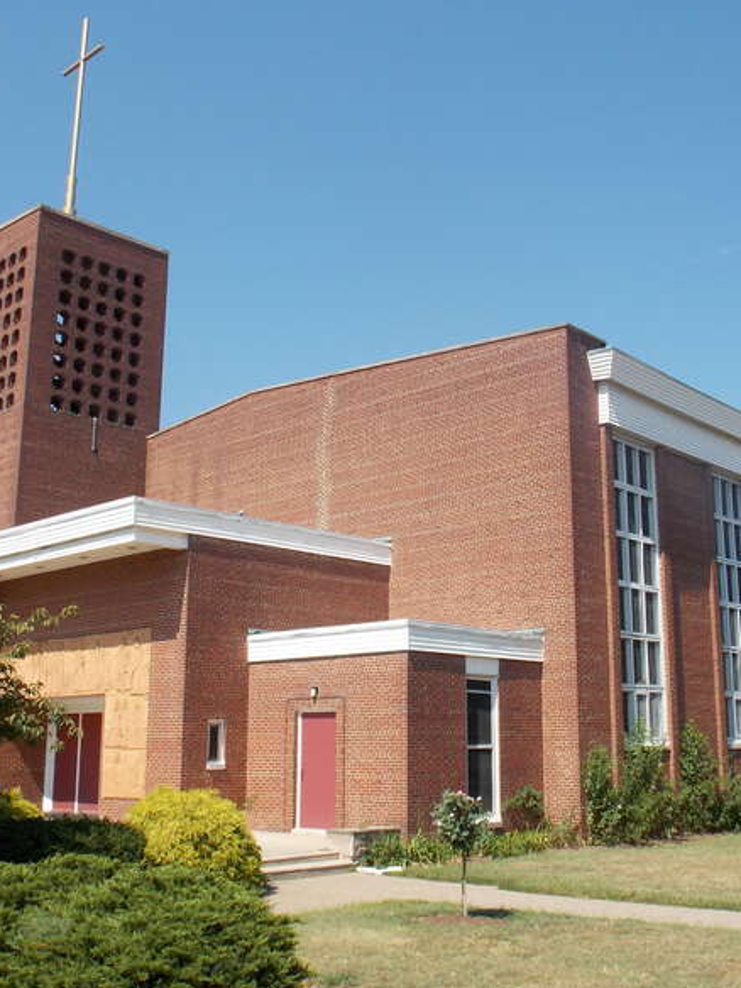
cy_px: 491
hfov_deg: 38.5
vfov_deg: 50.1
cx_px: 443
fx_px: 1056
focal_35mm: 37
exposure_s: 1/800
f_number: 3.2
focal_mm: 4.8
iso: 80
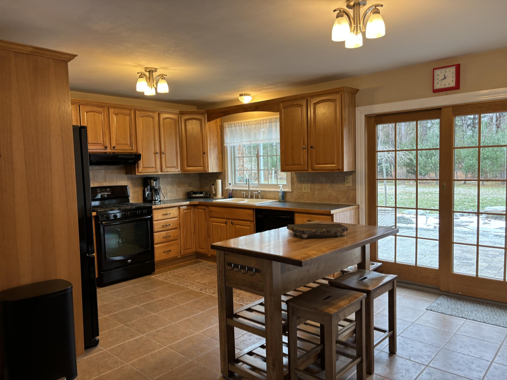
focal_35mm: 26
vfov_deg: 53.1
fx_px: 381
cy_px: 190
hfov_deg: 67.3
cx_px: 254
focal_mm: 5.96
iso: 100
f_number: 1.6
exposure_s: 1/60
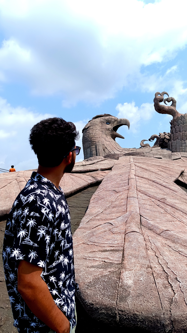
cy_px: 171
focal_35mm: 27
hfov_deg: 42.5
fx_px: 238
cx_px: 121
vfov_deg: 69.8
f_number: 1.88
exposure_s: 1/1976
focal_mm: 5.59
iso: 61
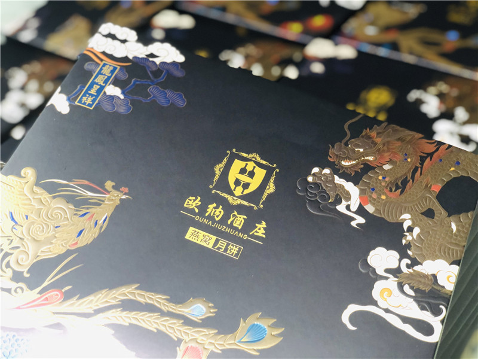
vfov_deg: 28.0
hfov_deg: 36.8
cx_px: 239
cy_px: 180
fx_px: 718
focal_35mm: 52
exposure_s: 1/10
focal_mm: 6
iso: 160
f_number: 2.4
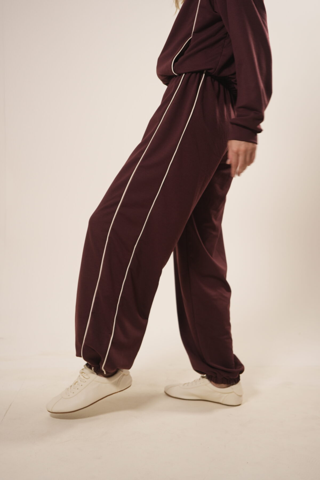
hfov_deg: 27.0
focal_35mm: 50
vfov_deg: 39.6
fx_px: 667
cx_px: 160
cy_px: 240
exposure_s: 1/125
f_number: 2.8
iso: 640
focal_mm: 50
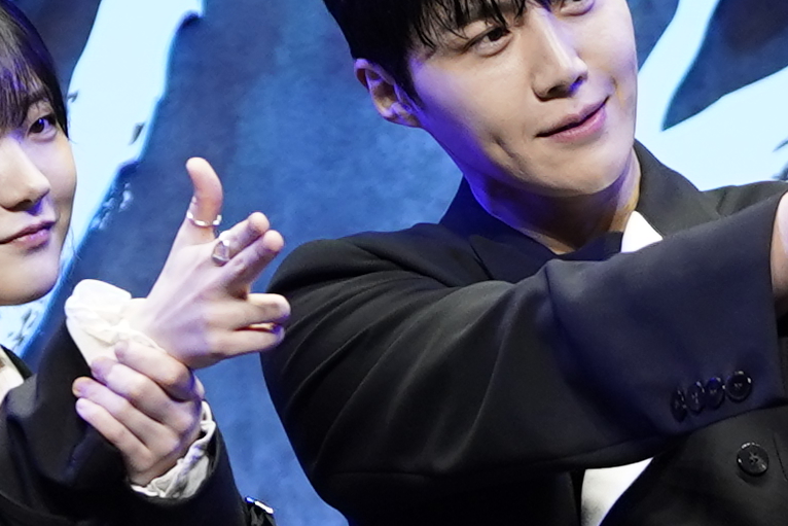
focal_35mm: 548
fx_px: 11997
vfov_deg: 2.5
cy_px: 746
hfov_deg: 3.8
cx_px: 350
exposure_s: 1/125
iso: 640
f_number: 2.8
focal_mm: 70
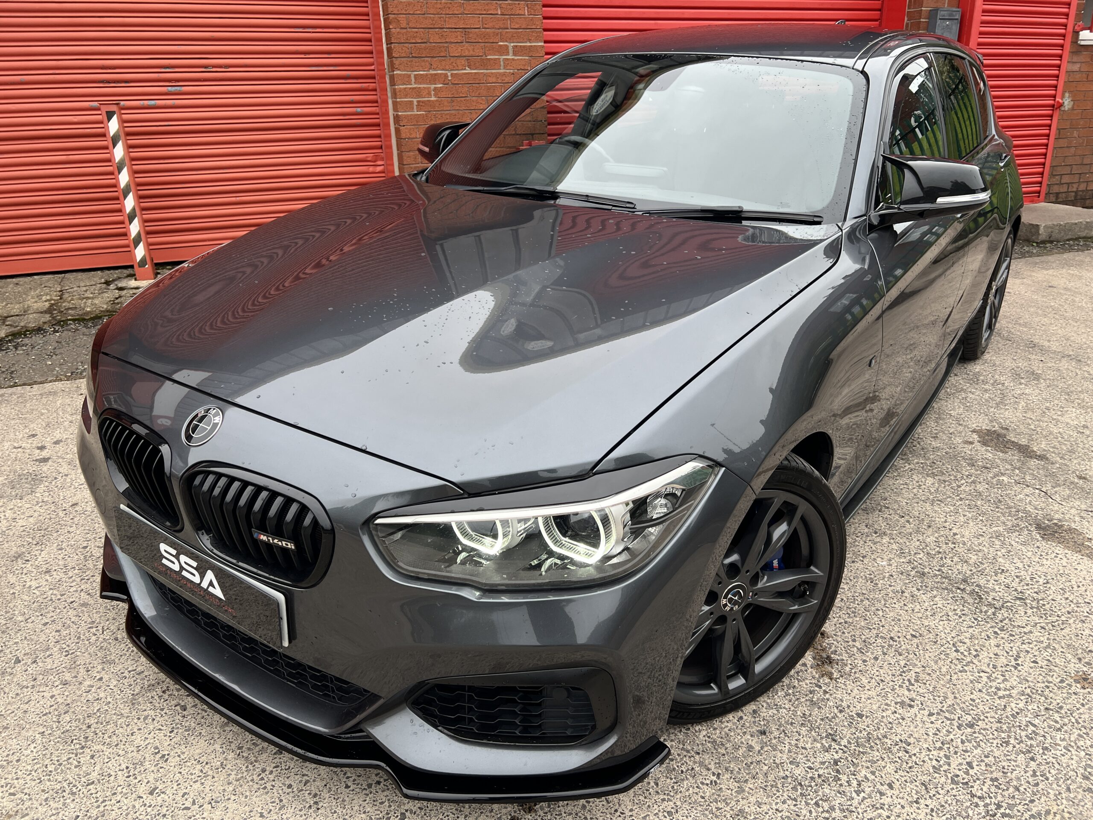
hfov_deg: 67.3
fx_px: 821
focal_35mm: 26
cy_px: 410
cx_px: 546
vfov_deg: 53.1
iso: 50
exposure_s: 1/486
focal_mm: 5.7
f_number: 1.5
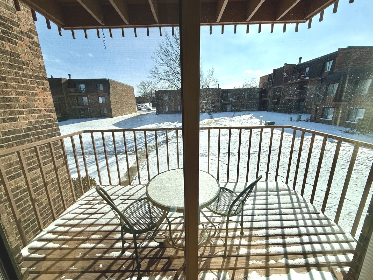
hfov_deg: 102.1
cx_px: 186
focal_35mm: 14
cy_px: 140
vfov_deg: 85.7
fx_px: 151
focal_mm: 2.22
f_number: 2.2
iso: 50
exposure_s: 1/3663
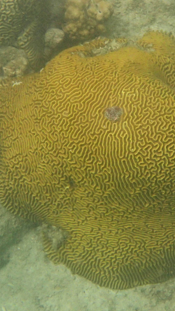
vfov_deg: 22.5
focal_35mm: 95
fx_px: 784
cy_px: 155
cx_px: 122
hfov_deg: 12.7
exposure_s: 1/320
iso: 100
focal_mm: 11.8
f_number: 5
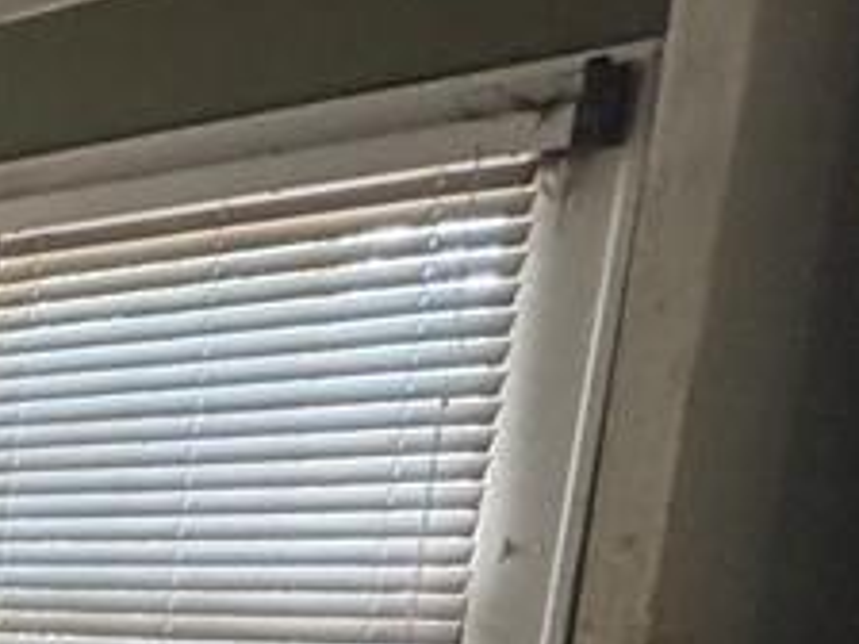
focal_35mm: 64
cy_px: 901
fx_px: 1588
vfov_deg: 20.4
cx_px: -809
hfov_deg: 19.4
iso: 320
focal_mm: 2.22
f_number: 2.2
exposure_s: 1/80
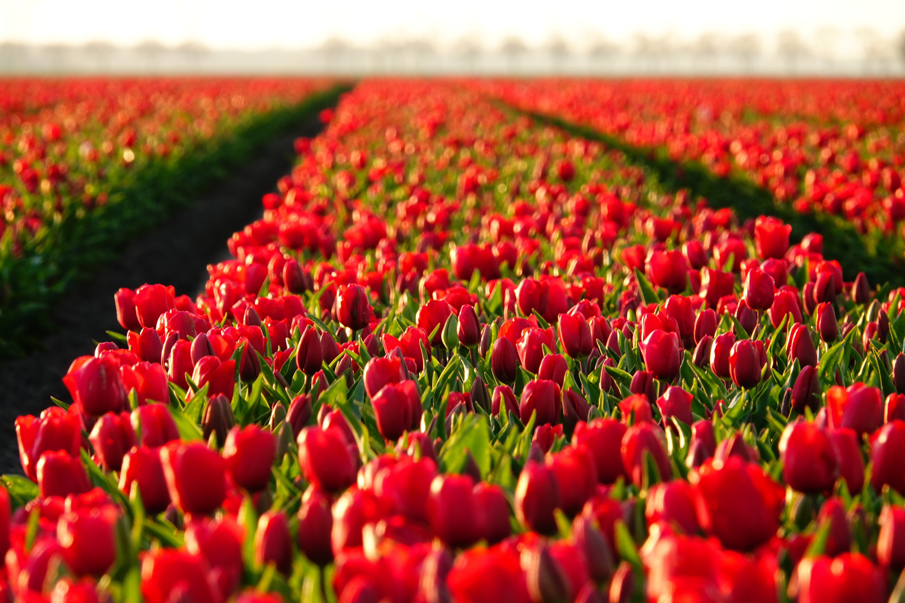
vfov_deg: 3.2
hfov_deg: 4.9
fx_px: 10658
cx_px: 452
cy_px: 302
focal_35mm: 424
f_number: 8
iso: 200
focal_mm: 155.41
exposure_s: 1/15
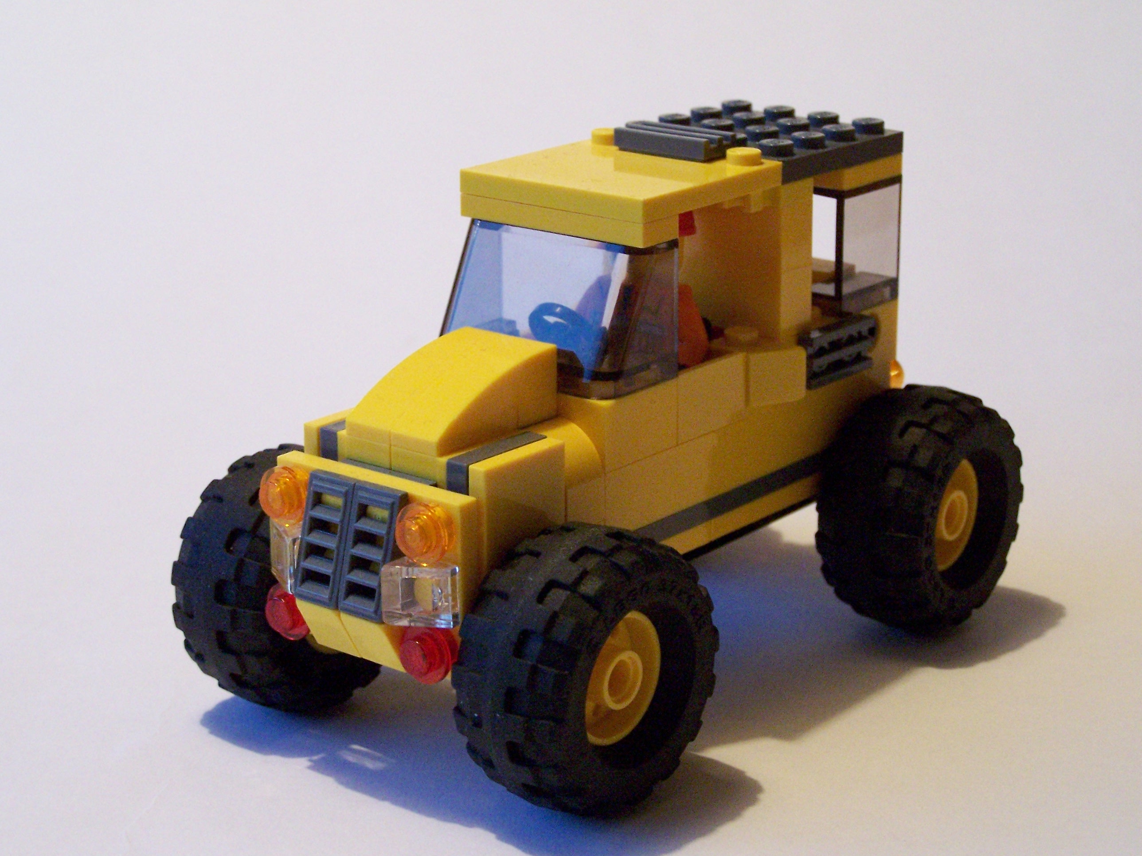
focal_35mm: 75
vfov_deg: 19.6
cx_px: 571
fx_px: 2474
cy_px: 428
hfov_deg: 26.0
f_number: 3.2
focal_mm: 12.4
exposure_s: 1/15
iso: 400
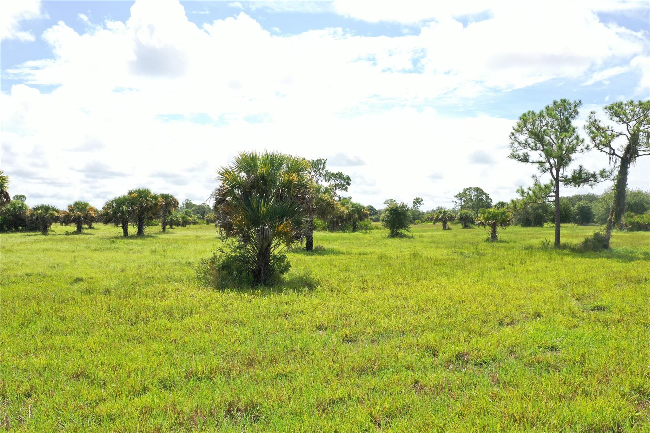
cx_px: 325
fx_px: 505
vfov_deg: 46.4
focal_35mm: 28
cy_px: 216
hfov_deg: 65.5
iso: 100
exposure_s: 1/320
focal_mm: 10.26
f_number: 5.6
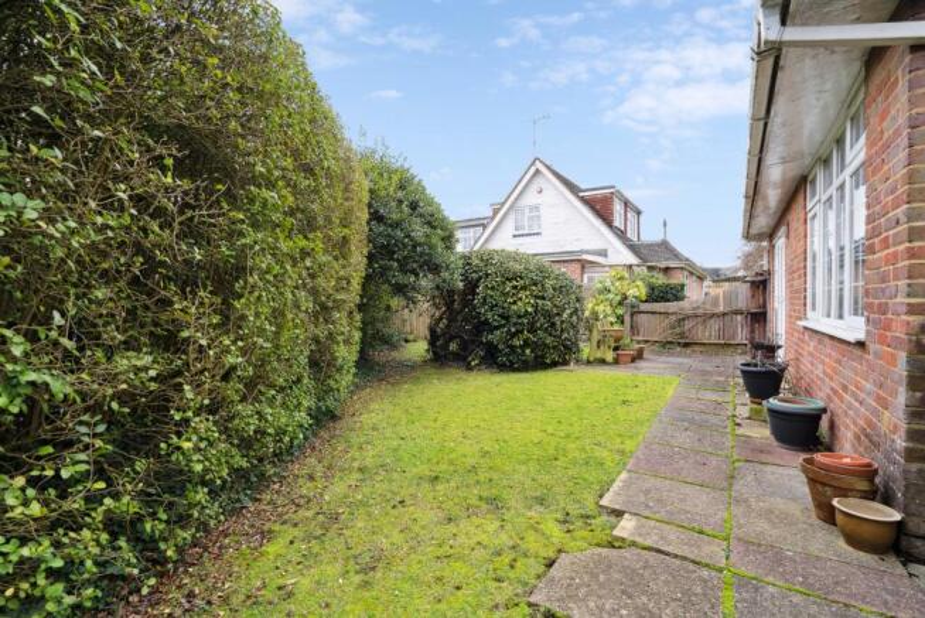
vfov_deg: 73.8
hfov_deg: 96.7
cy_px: 309
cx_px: 462
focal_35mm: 16
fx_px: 411
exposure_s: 1/60
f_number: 11
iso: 640
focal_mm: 16
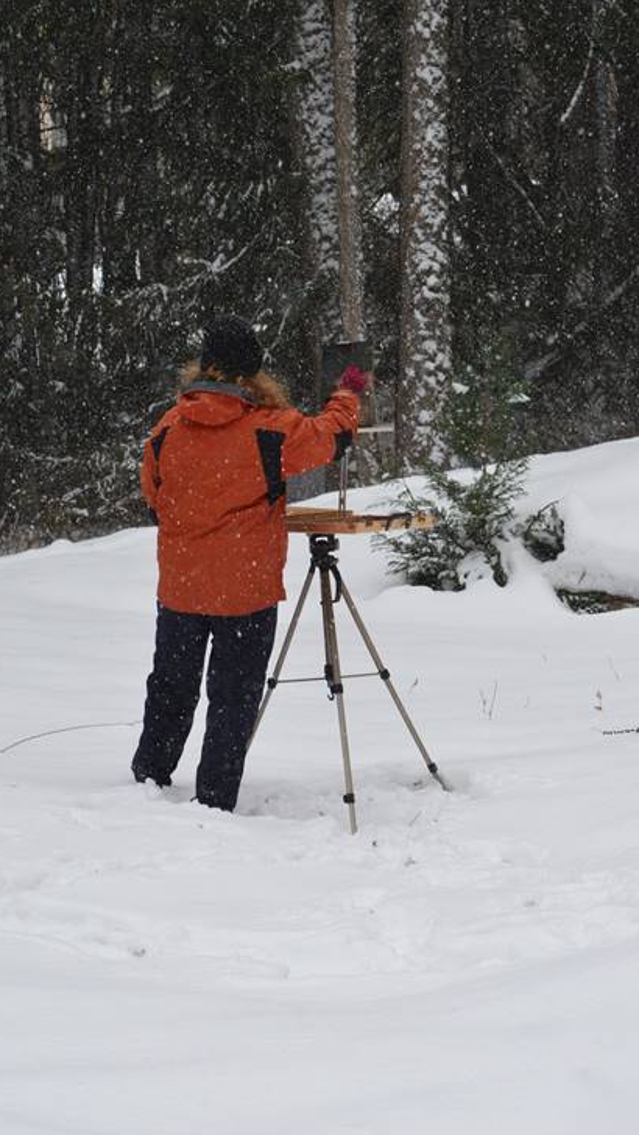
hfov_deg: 8.8
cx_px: 281
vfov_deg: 15.6
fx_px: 4153
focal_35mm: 138
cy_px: 521
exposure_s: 1/160
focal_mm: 80
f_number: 9
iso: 400
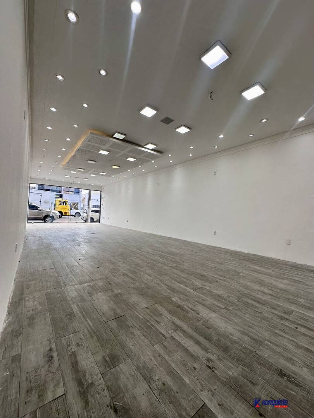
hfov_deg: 85.7
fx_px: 169
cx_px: 157
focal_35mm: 14
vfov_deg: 102.1
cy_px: 209
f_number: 2.2
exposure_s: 1/163
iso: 40
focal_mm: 2.22
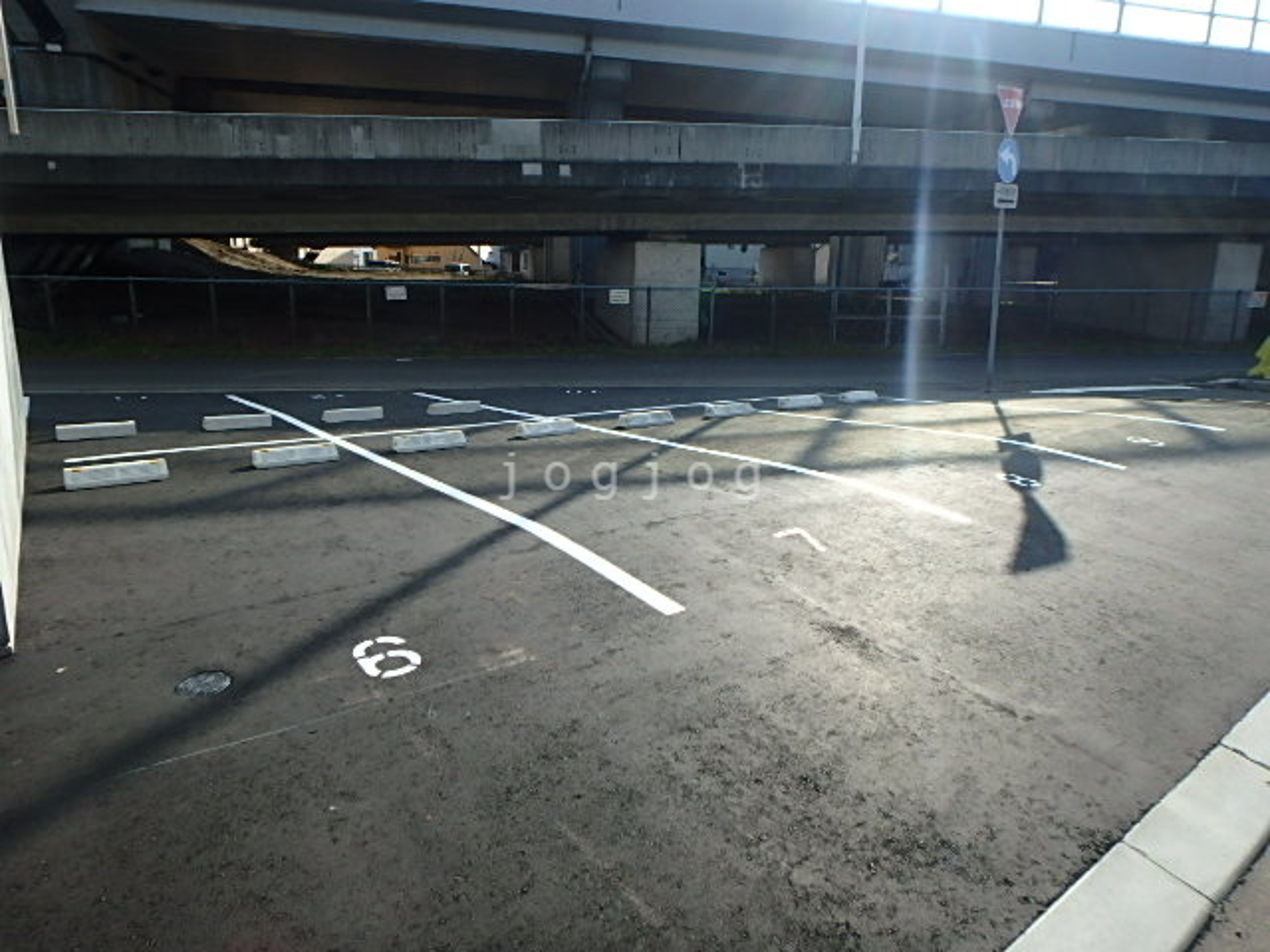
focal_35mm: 21
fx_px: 770
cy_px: 476
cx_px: 635
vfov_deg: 63.4
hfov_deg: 79.0
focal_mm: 3.7
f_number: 3.5
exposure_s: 1/800
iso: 125
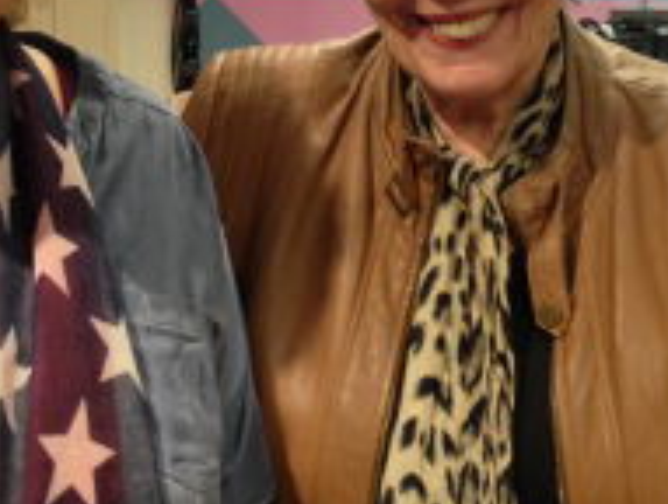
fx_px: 1663
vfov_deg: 16.8
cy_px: -2
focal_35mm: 86
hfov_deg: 22.6
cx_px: 238
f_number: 2.4
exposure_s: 1/20
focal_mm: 4.12
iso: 200
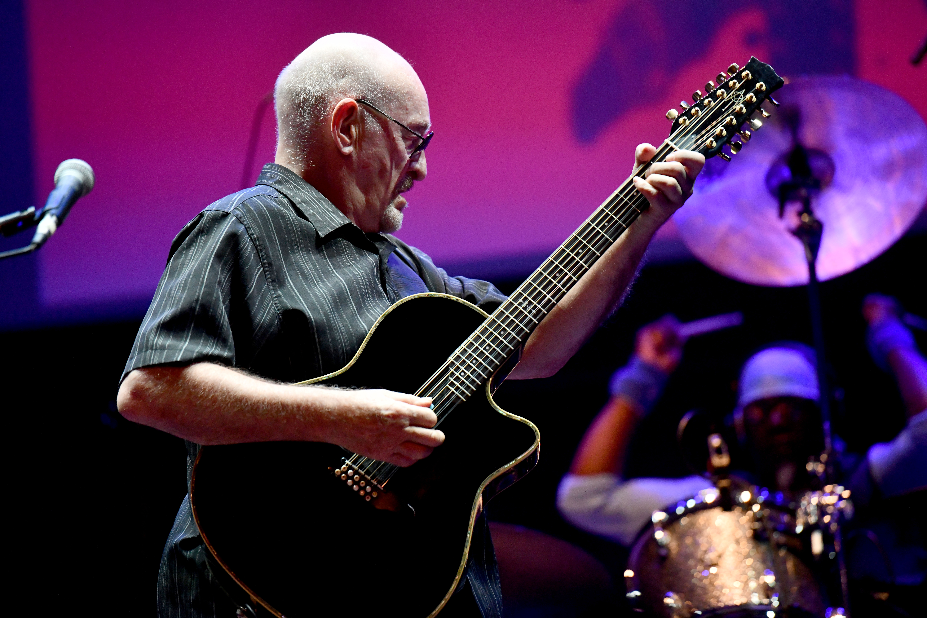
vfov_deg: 6.9
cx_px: 464
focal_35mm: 200
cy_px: 309
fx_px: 5150
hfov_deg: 10.3
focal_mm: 200
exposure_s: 1/800
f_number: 4
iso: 4000
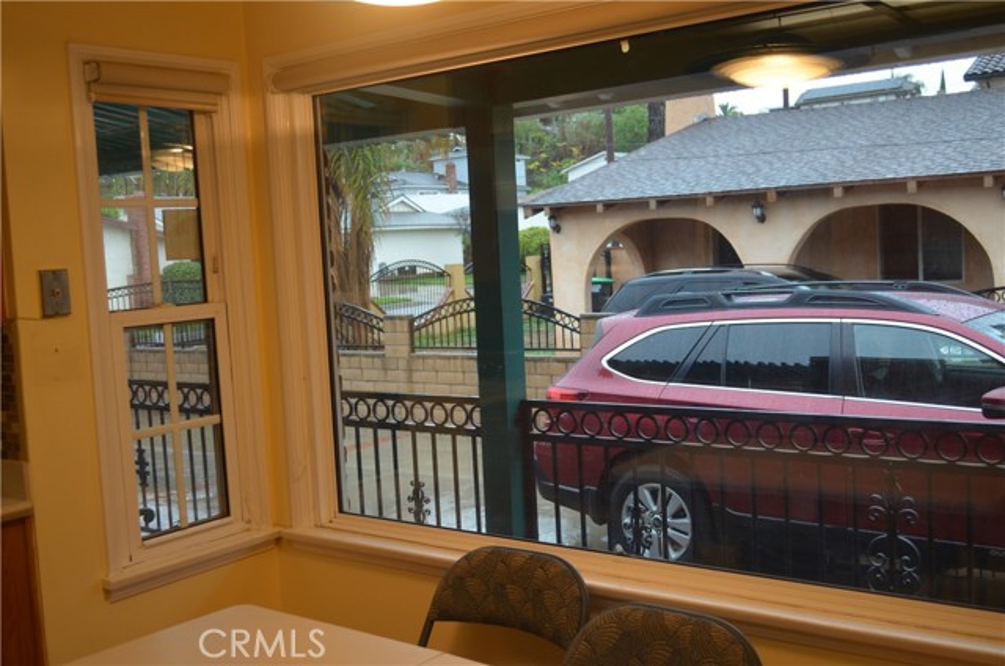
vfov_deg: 34.1
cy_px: 333
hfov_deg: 49.6
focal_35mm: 39
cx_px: 502
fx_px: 1087
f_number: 4.2
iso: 500
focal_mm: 26
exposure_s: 1/60
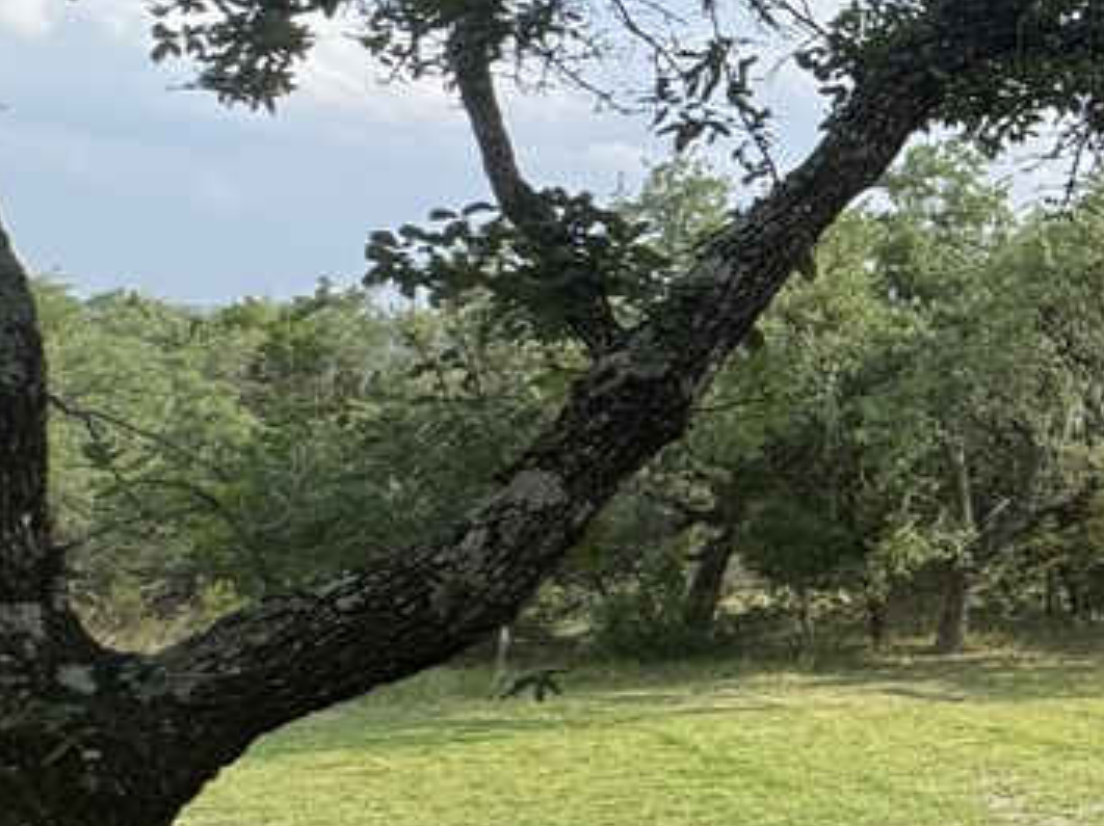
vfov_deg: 25.2
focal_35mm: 57
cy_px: 159
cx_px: 1912
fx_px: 1817
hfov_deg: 22.5
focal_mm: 2.22
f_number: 2.2
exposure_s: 1/620
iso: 40
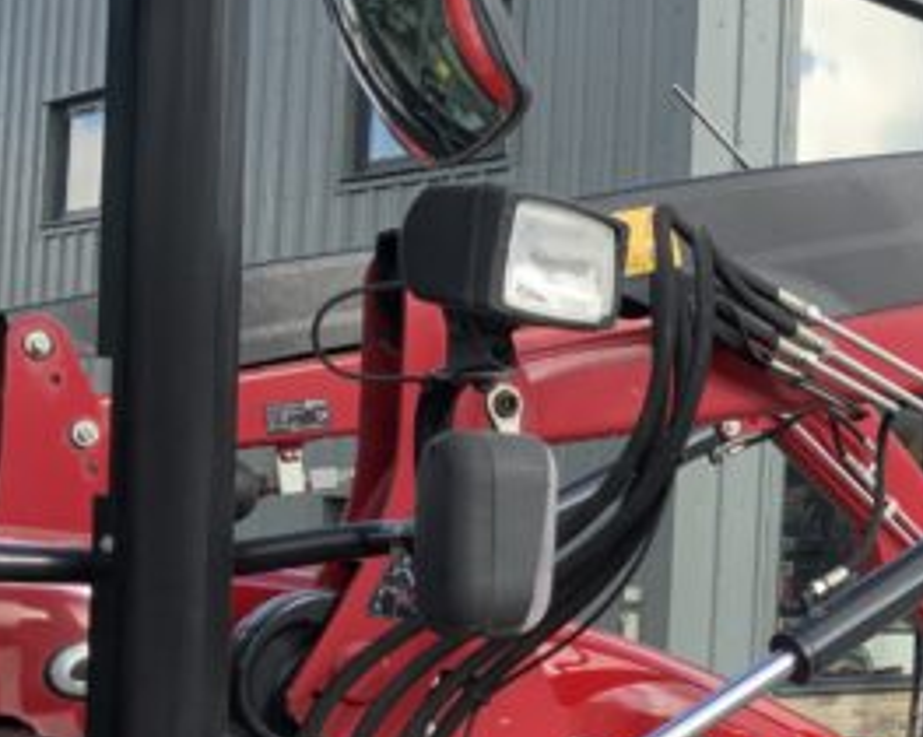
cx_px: 997
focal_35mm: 69
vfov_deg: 22.0
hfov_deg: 25.6
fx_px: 1883
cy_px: 505
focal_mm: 3
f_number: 1.8
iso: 16
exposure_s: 1/709
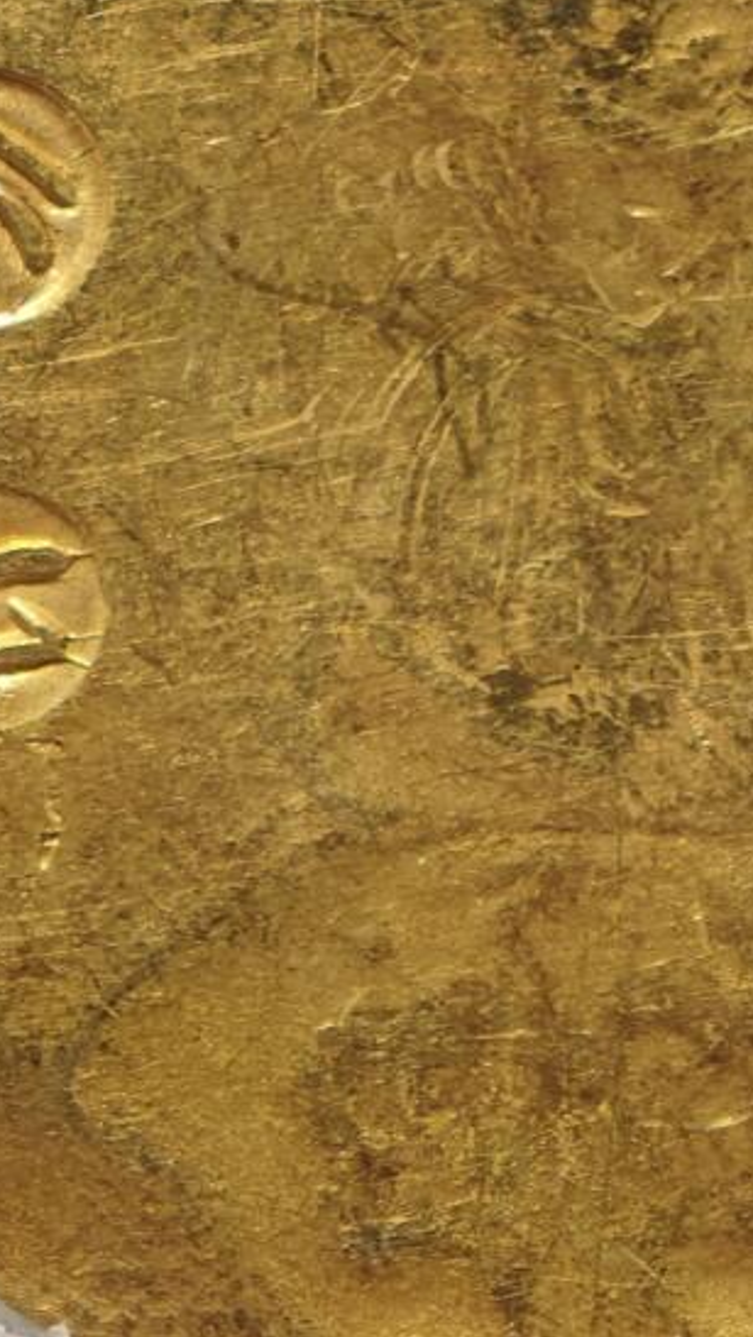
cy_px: -293
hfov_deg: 5.7
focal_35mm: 215
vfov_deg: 9.9
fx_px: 7626
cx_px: 501
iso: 1000
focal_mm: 9
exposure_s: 1/102
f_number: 2
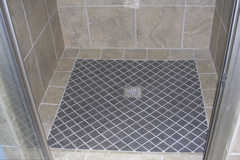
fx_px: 293
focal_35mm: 44
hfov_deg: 44.5
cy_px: 99
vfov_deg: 30.4
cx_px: 117
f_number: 2.8
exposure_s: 1/60.1
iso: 50
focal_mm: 5.8
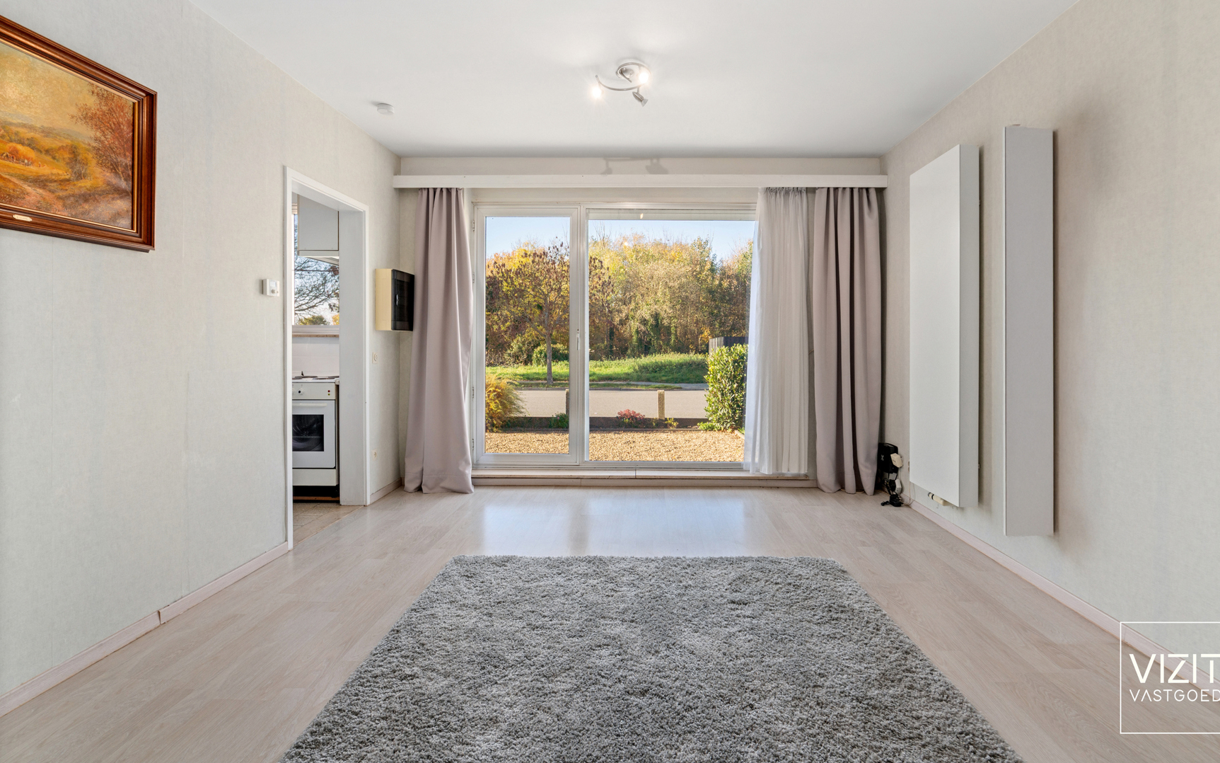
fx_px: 565
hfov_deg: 94.3
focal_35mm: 17
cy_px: 348
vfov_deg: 67.9
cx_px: 635
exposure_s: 1/6
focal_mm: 16
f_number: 11
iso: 250
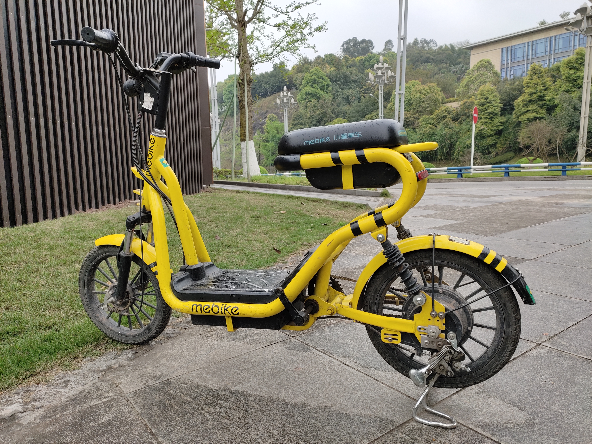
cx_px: 296
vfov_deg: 58.9
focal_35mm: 23
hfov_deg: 73.9
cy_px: 222
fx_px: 393
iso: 166
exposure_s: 1/118
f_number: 1.79
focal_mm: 4.76
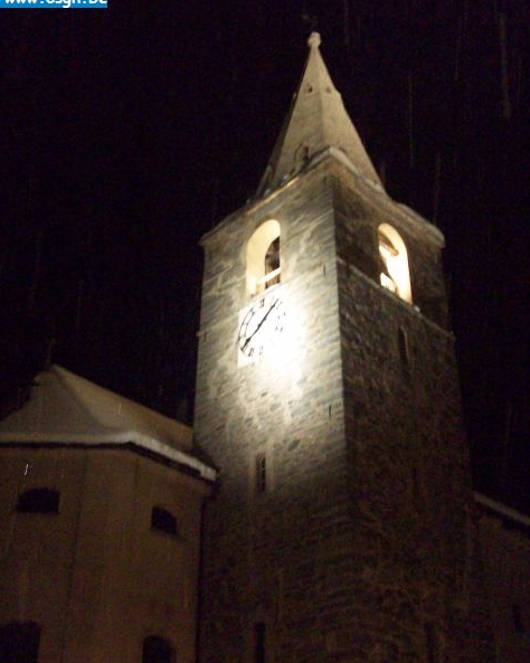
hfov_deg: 38.2
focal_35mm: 39
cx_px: 265
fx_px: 765
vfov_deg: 46.8
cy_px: 342
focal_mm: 6.2
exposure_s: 1/8
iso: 1000
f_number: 2.8
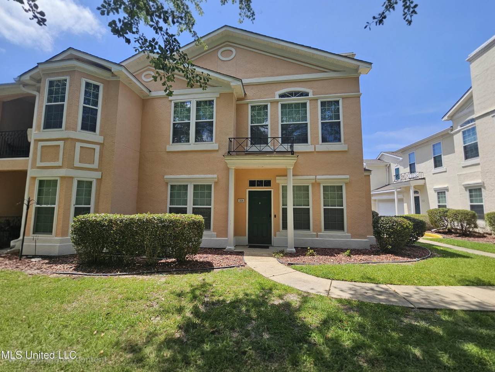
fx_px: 186
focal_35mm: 13
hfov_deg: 106.2
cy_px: 186
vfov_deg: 89.9
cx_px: 248
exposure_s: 1/1667
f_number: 2.2
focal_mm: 2.2
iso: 50
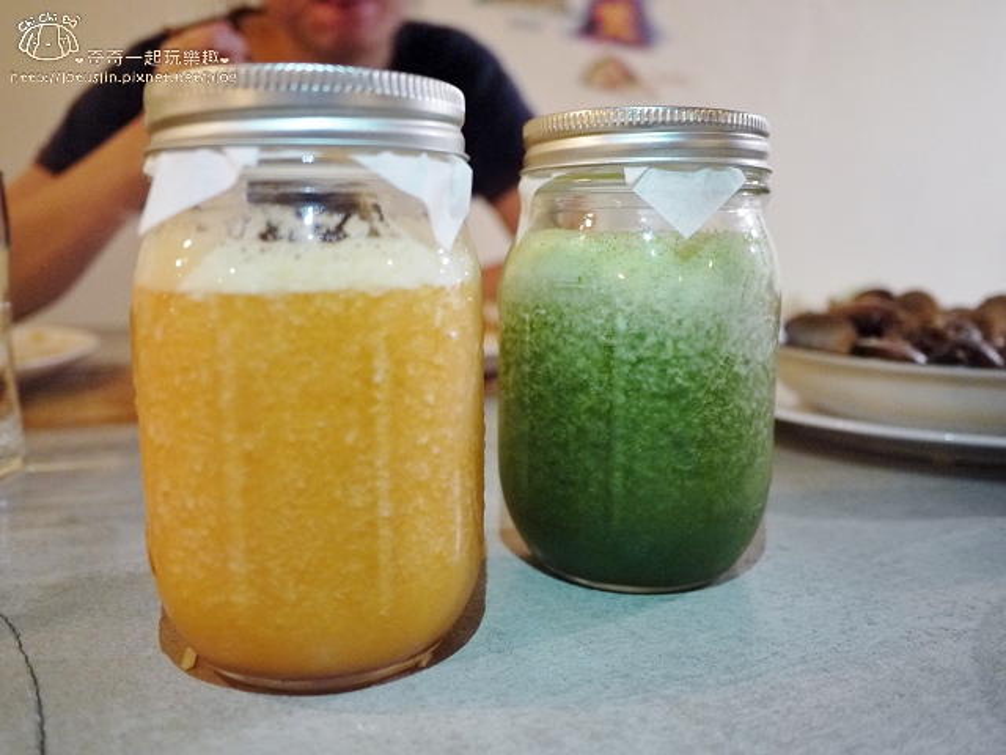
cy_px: 378
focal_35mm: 28
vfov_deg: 49.7
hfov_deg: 63.4
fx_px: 814
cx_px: 503
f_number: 2.5
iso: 800
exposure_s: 1/25
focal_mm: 14
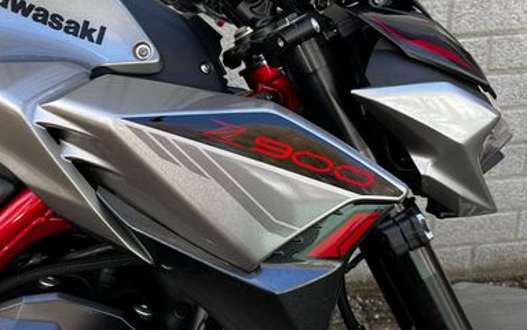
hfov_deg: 43.1
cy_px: 131
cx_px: 191
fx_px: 661
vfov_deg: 28.0
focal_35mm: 46
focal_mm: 5.1
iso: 40
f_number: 1.6
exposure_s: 1/169
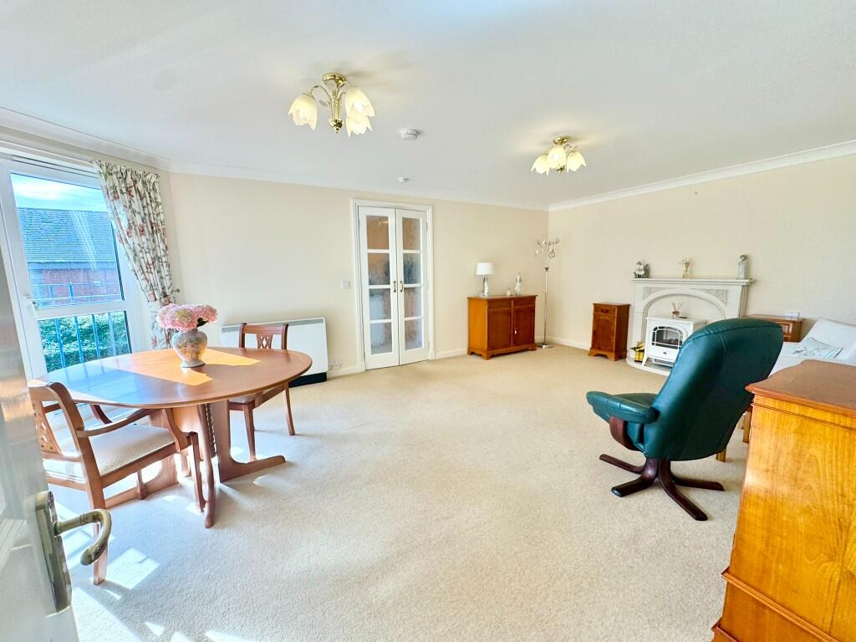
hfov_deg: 102.1
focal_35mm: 14
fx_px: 346
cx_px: 428
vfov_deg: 85.7
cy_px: 321
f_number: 2.2
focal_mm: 2.22
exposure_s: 1/168
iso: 40
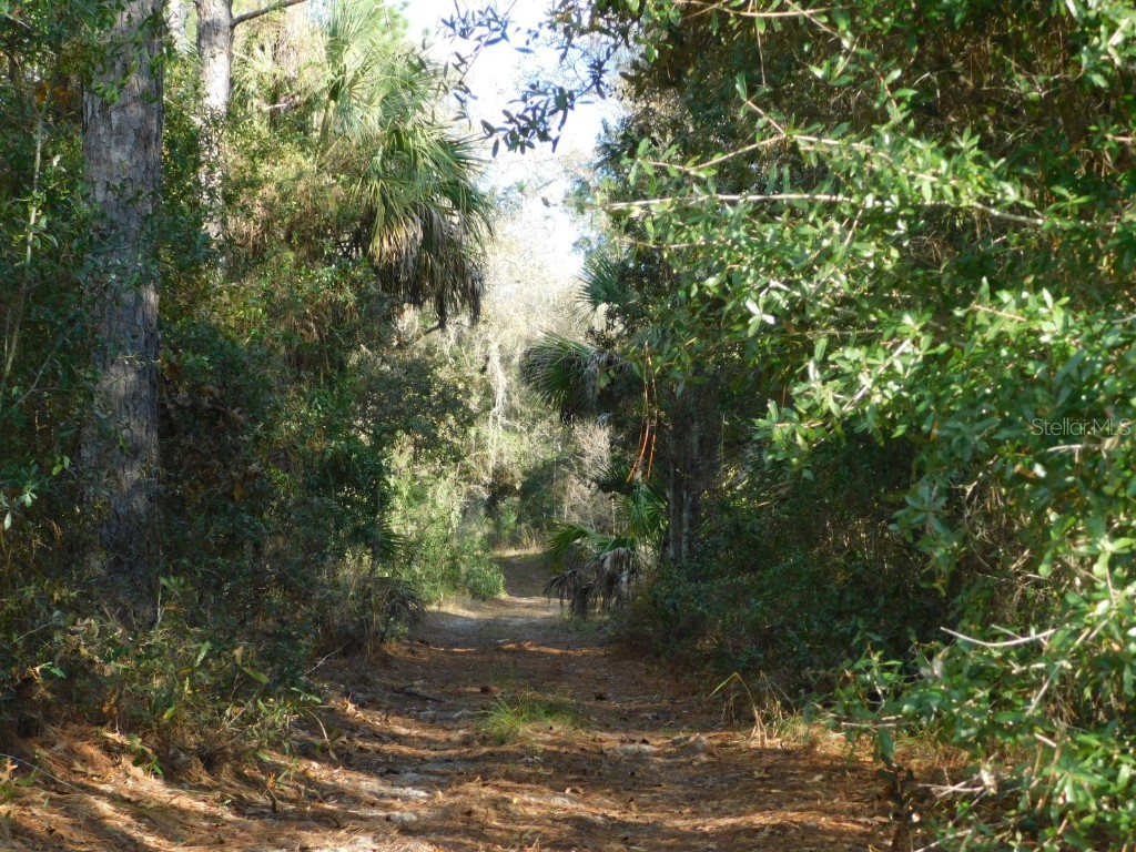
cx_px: 568
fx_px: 2625
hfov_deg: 24.4
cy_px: 426
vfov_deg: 18.4
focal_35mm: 80
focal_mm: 14.2
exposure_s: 1/100
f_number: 4.4
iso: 125
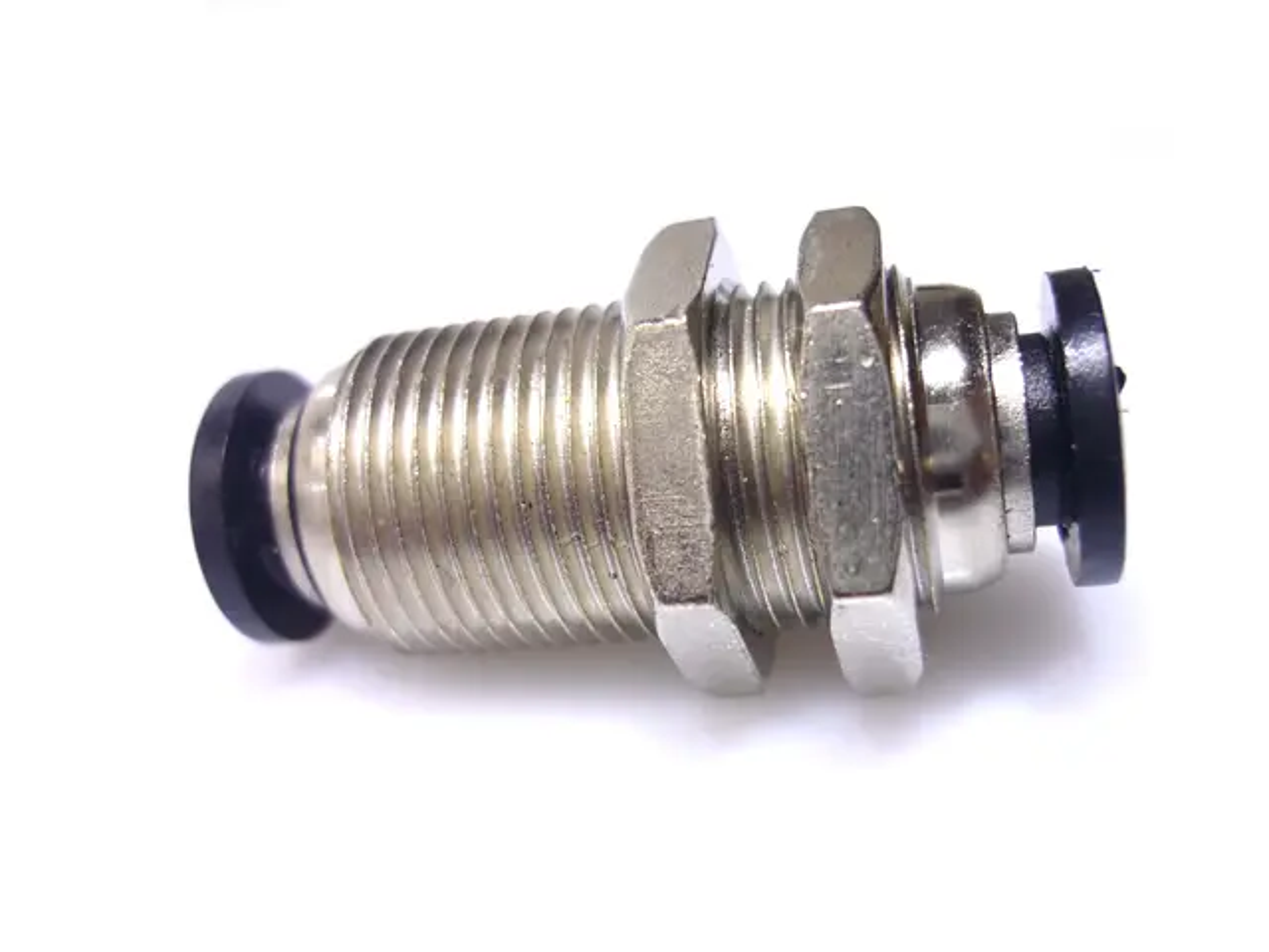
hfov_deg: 55.4
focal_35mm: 33
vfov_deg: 42.9
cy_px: 476
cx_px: 634
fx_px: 1210
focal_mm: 5.5
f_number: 2.8
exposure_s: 1/80
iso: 80
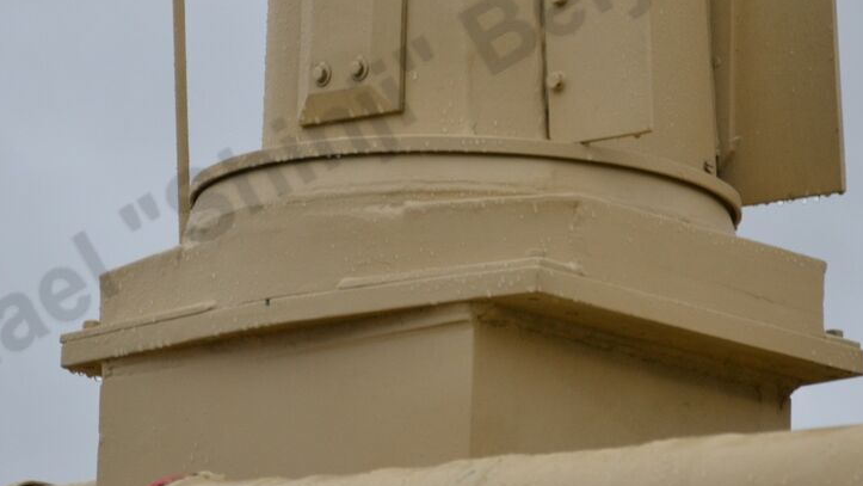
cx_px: 449
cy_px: 64
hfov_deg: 7.4
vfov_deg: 4.2
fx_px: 6681
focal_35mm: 292
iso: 640
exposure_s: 1/60
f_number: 5.6
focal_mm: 105
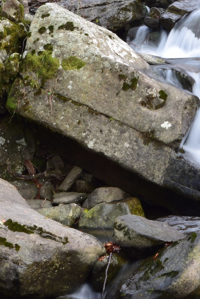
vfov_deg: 20.0
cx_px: 217
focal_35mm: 102
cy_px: 107
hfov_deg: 13.2
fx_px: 850
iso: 100
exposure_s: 1
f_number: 22
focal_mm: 28
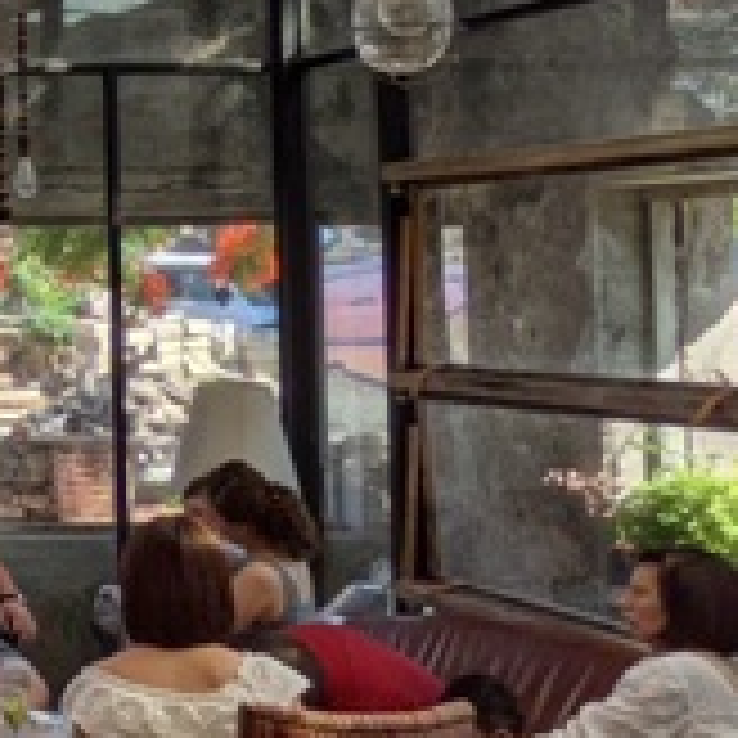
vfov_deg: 24.7
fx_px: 1664
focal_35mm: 69
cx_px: -621
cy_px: 176
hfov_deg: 18.8
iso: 34
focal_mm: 2.22
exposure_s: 1/561
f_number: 2.2
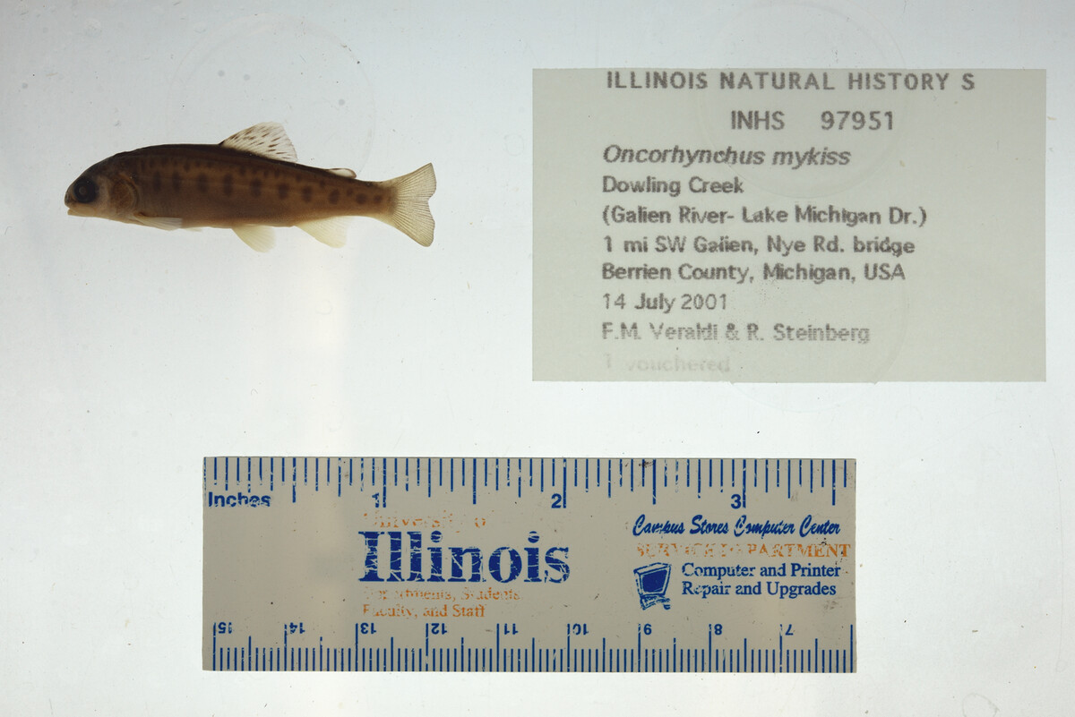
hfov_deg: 33.4
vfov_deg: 22.6
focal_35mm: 60
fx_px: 1792
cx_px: 538
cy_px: 358
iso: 100
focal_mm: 60
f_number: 10
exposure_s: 1/200
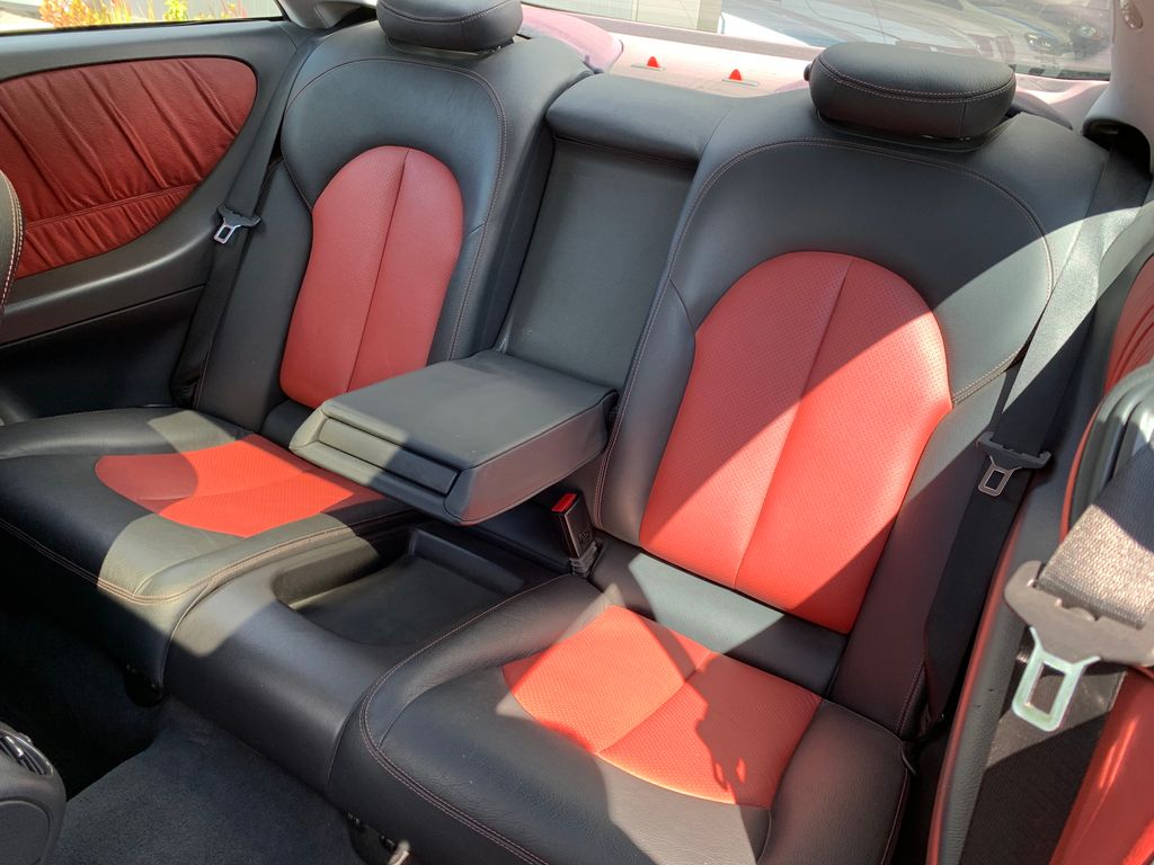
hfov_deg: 67.3
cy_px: 432
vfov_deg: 53.1
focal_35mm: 26
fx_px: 867
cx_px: 577
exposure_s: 1/121
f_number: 1.8
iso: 32
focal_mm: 4.25
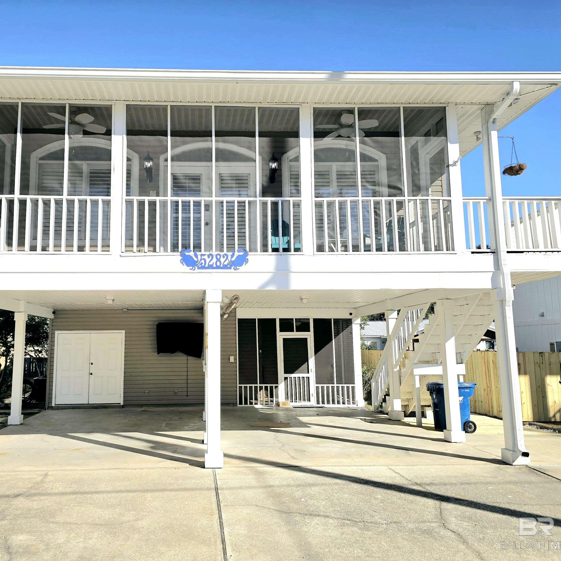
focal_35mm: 28
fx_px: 513
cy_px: 281
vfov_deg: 57.3
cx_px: 213
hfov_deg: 56.7
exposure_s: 1/1429
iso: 12
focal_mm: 6.3
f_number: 1.7
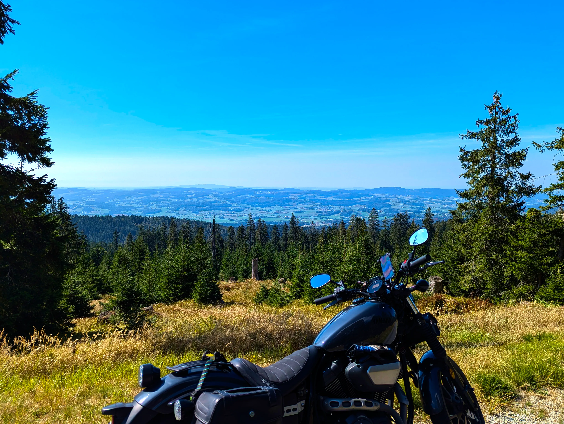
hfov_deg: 71.5
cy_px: 212
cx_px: 282
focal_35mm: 24
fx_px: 392
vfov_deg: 56.9
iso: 46
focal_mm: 6.81
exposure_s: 1/2309
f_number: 1.85
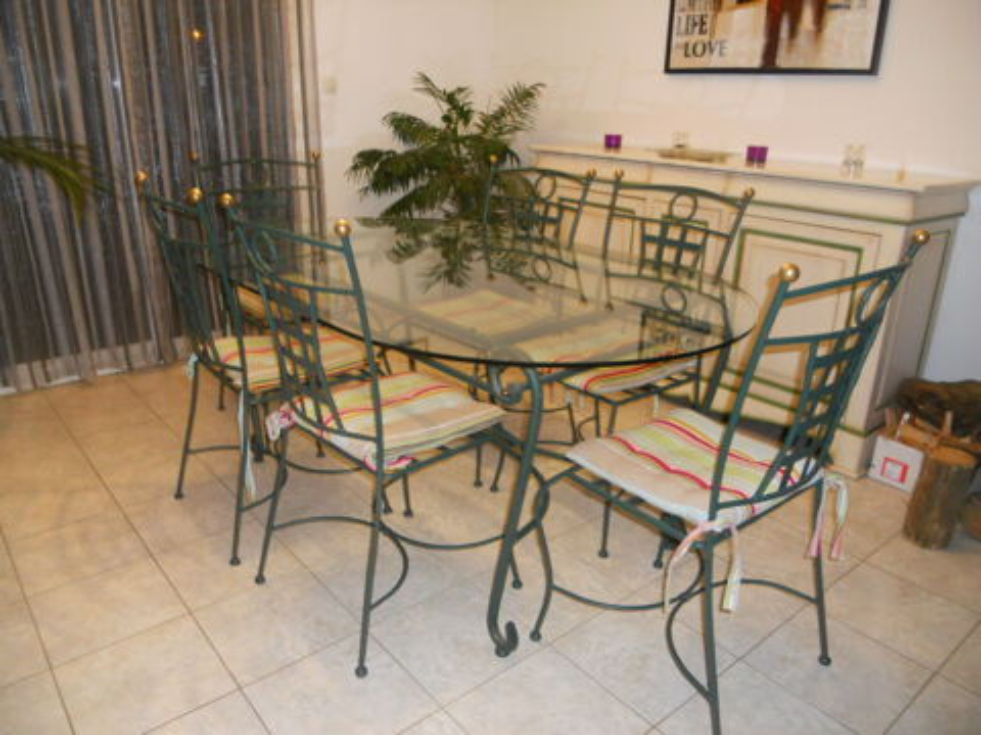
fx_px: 765
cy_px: 368
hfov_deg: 65.3
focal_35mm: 27
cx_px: 490
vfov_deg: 51.4
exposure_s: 1/25
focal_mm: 4.9
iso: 250
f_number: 3.2
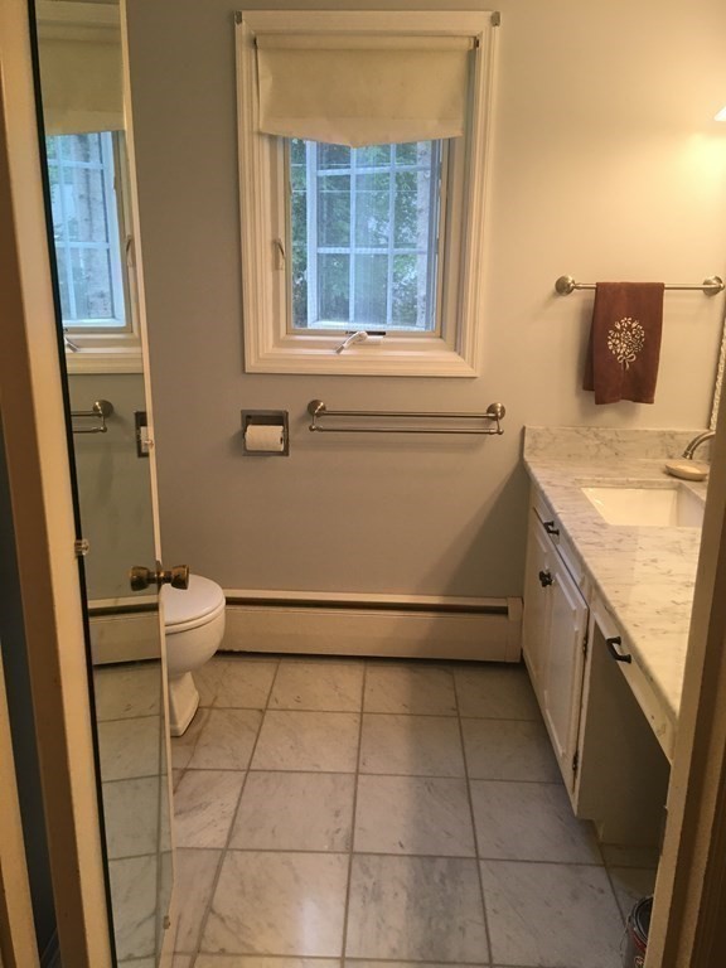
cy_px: 484
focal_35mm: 29
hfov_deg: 48.2
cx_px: 363
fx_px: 811
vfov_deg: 61.7
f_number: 2.2
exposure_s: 1/30
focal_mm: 4.15
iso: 40
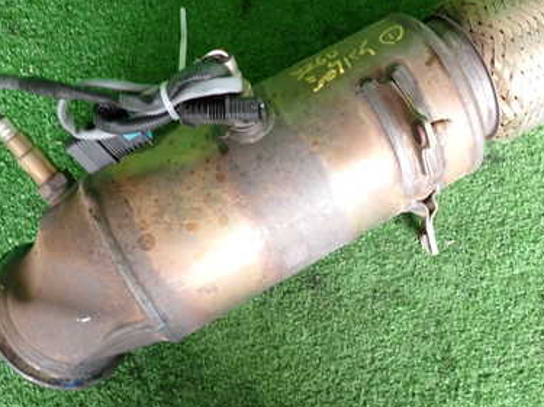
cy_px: 161
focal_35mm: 40
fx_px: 628
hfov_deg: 46.6
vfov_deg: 35.8
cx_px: 315
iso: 200
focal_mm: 4.5
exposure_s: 1/50
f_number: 2
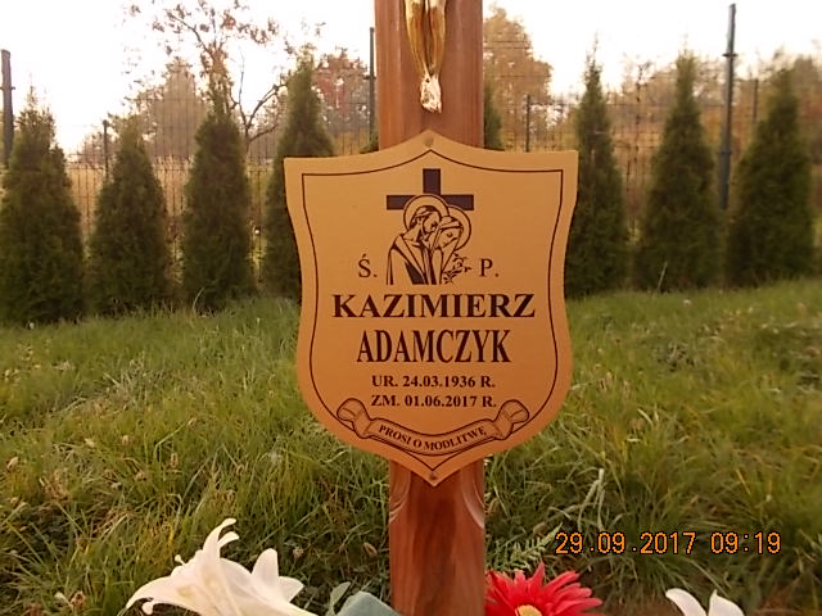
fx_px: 617
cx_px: 411
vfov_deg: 53.1
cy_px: 308
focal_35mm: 26
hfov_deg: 67.3
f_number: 3.2
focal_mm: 4.6
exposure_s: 1/250
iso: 80
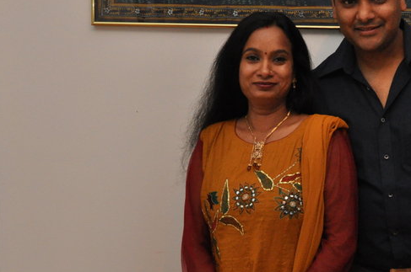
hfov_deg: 24.3
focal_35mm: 82
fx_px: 935
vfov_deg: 16.6
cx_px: 348
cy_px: 149
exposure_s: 1/60
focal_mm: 26
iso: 1600
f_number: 7.1
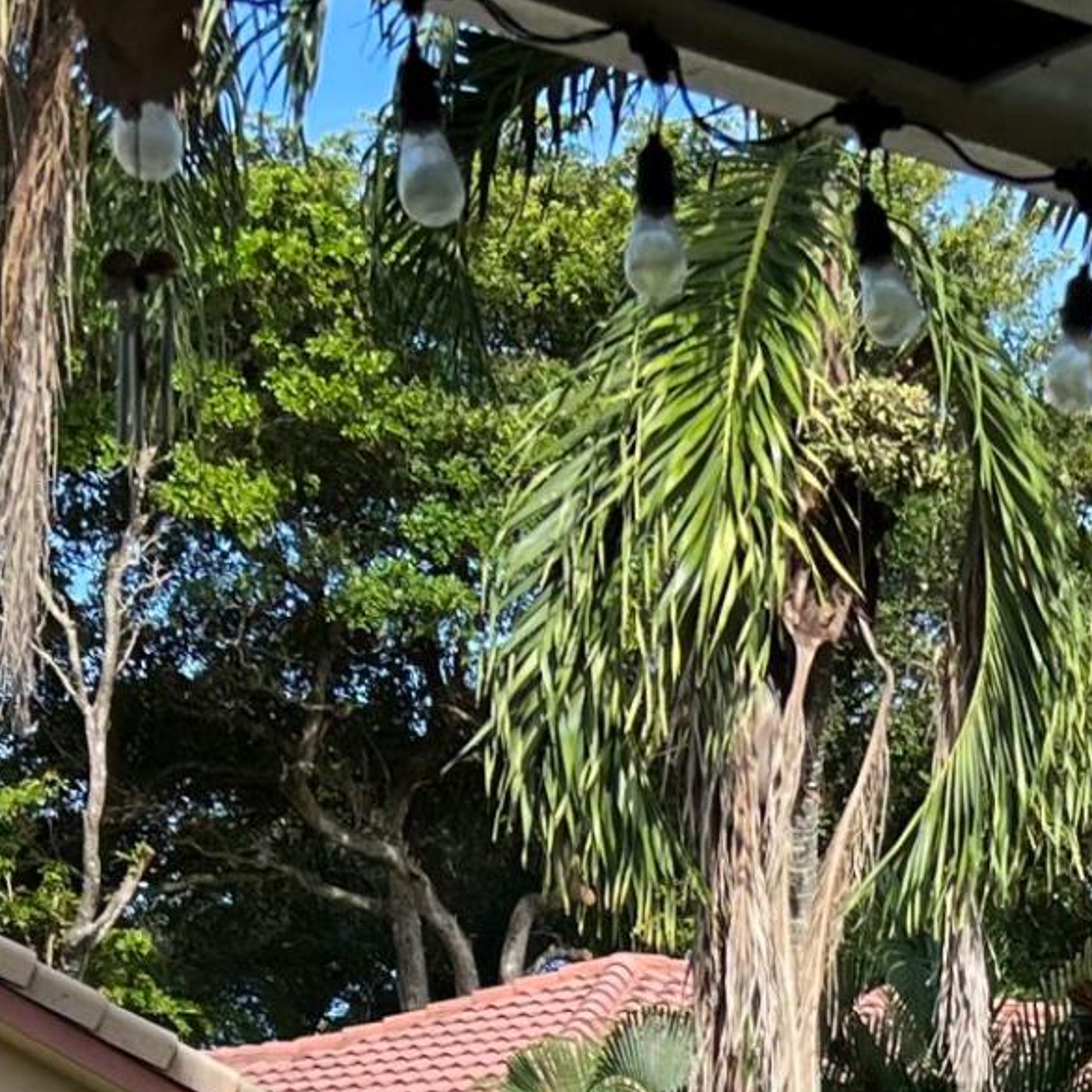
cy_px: 1906
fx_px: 4033
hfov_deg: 15.0
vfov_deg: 13.9
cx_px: 1260
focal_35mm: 113
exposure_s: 1/2165
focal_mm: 5.7
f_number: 1.5
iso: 50
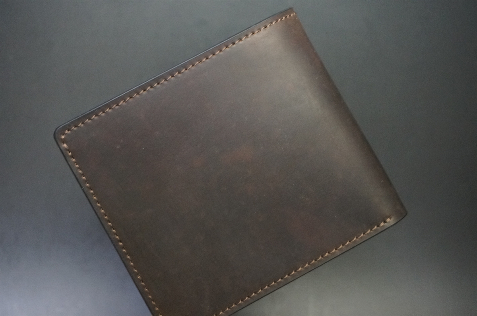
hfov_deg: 35.1
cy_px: 158
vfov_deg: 23.7
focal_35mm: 57
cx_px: 238
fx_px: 754
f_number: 5.6
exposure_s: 1/60
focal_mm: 38
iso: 3200
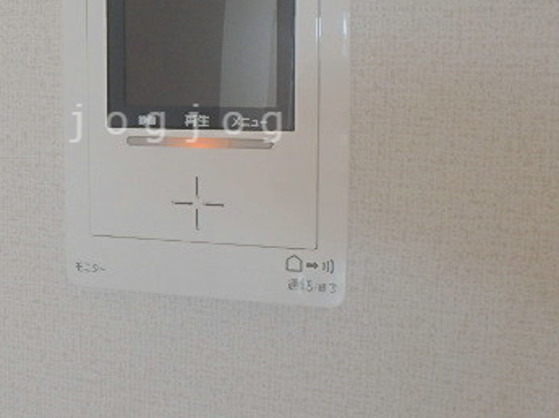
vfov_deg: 36.2
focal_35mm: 39
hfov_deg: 47.0
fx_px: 629
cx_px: 180
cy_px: 123
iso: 200
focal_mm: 3.7
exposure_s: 1/40
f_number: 3.5
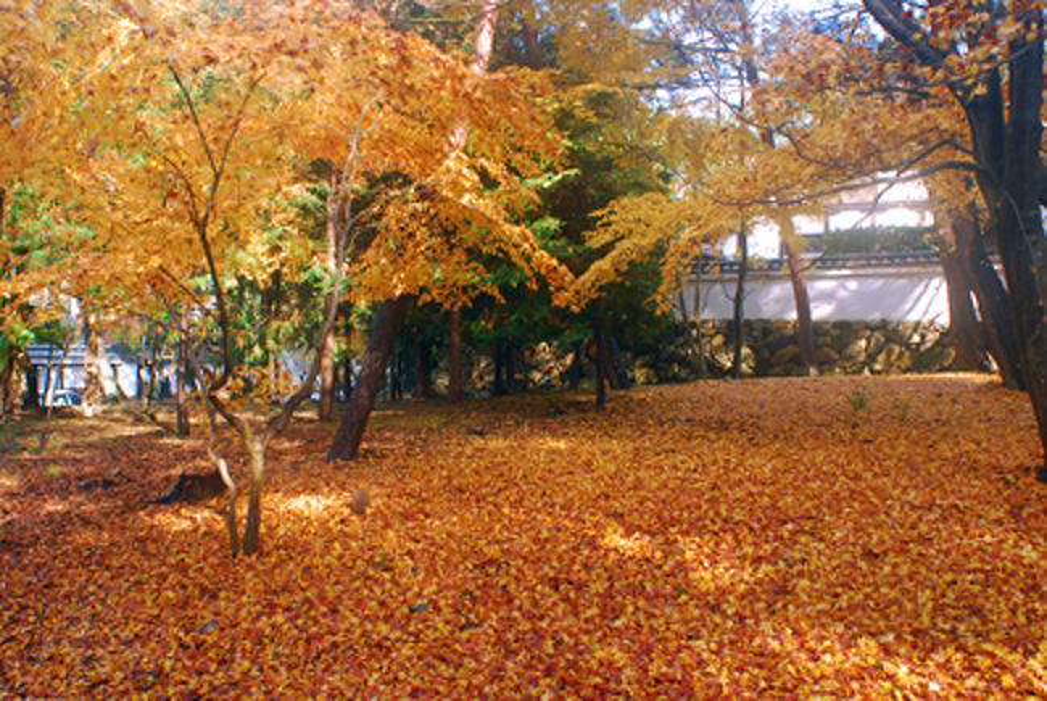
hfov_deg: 61.9
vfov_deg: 43.7
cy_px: 350
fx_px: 873
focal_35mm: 30
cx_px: 524
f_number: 4.5
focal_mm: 20
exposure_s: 1/80
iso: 200
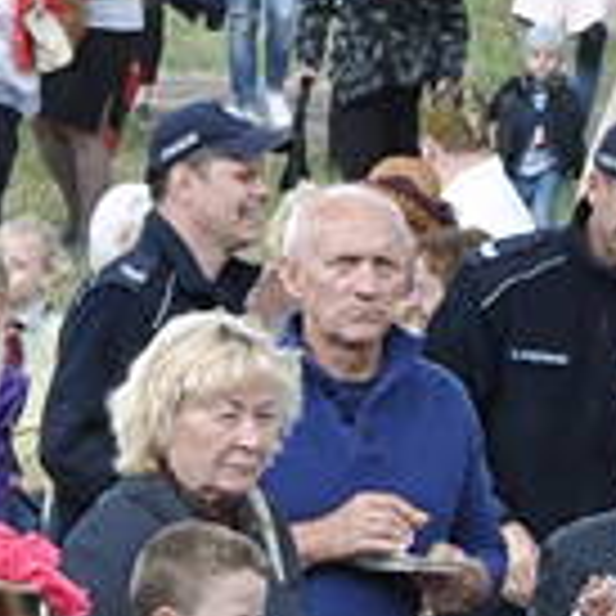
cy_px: 663
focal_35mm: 833
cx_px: -504
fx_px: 16764
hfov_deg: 2.1
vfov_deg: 2.1
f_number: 14
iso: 1250
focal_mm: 105
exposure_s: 1/160
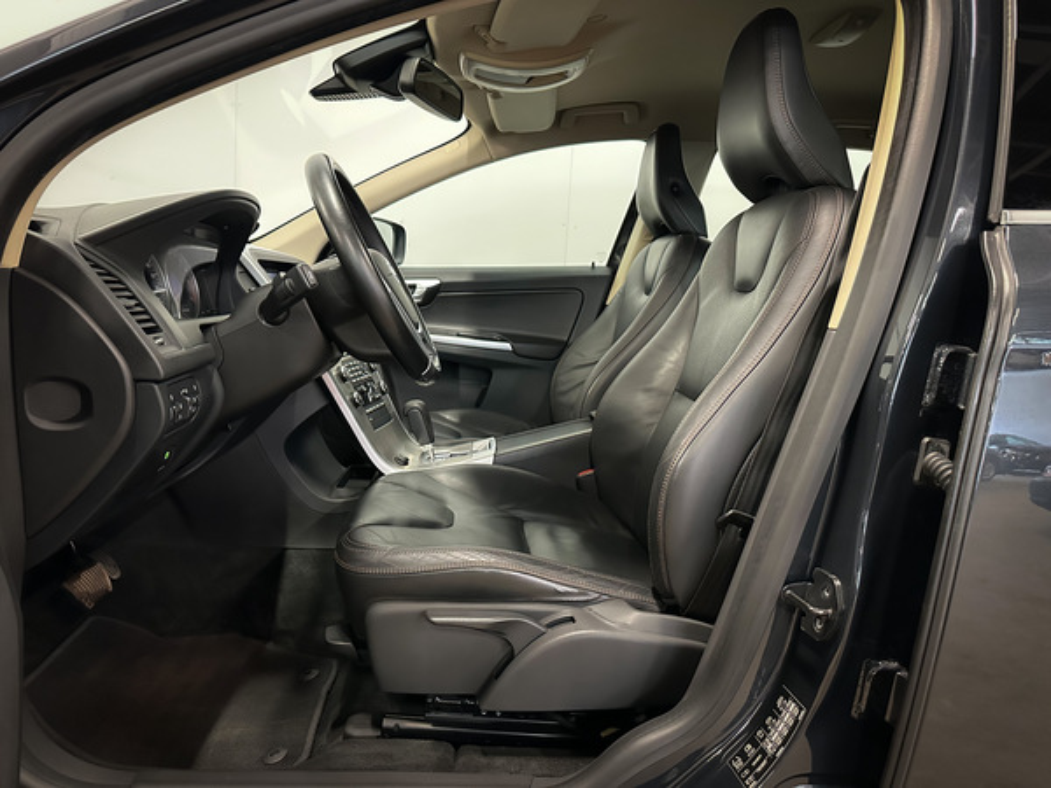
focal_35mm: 24
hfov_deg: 71.6
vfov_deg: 56.8
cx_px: 526
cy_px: 394
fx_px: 729
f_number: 1.8
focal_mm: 6.86
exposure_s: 1/40
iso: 1000
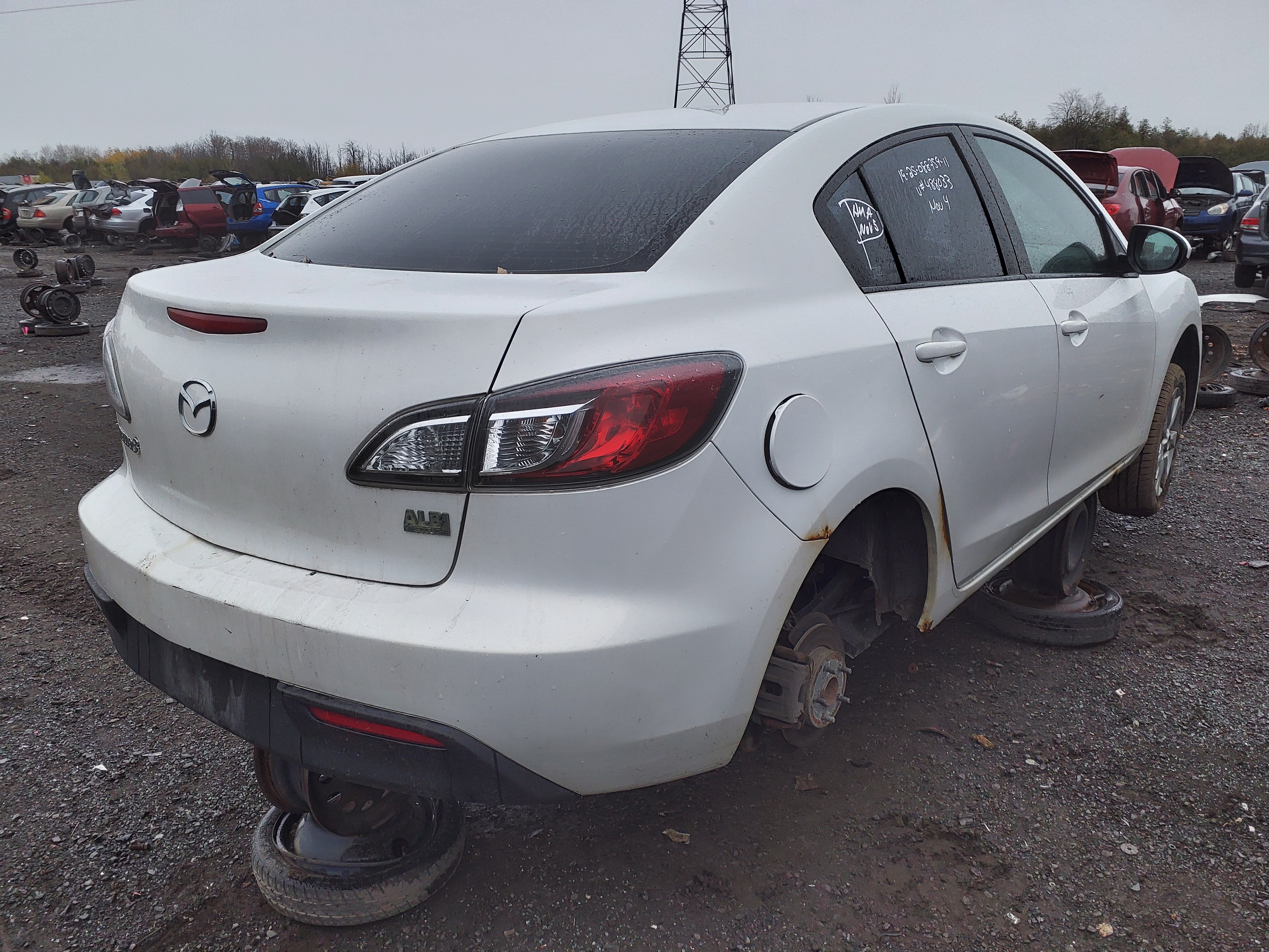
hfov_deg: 67.3
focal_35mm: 26
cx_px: 634
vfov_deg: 53.1
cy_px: 476
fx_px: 953
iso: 40
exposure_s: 1/143
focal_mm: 3.58
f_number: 1.9
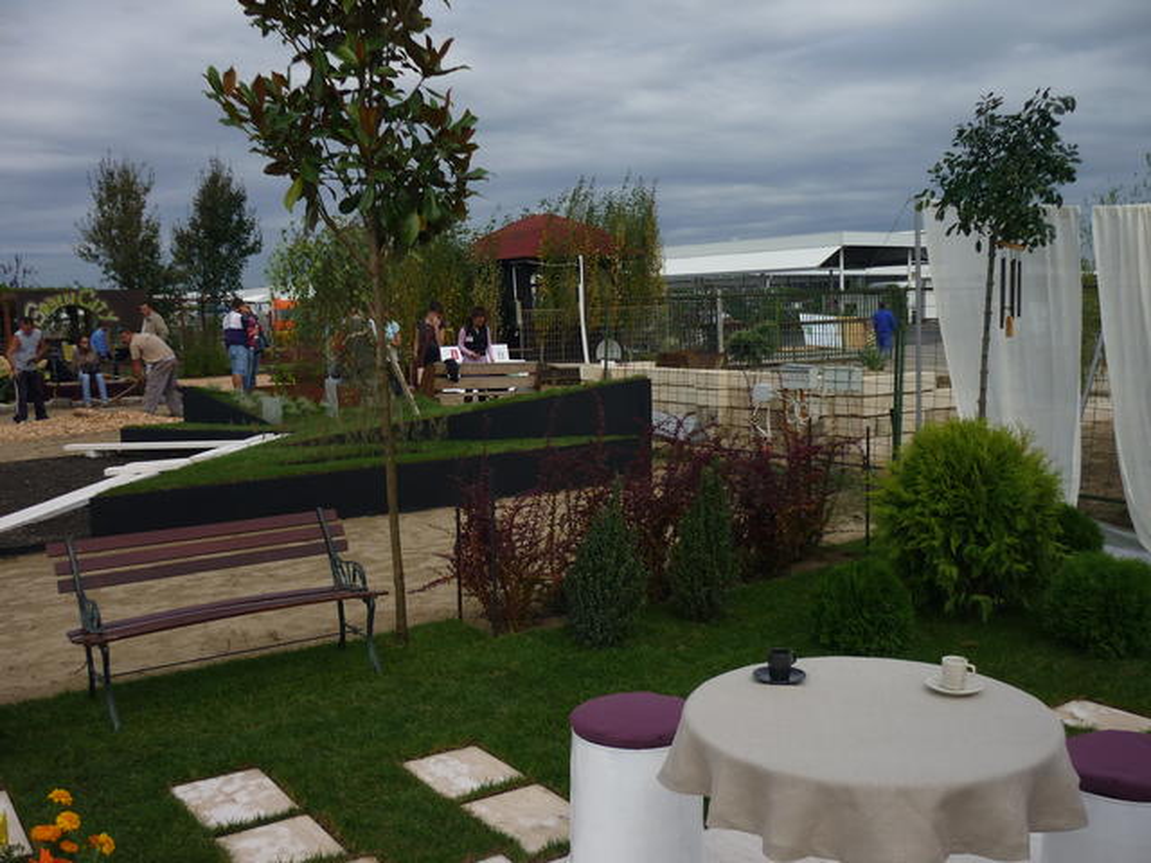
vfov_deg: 42.9
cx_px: 576
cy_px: 432
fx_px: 1097
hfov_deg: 55.4
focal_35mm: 33
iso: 80
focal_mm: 5.5
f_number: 8
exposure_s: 1/250
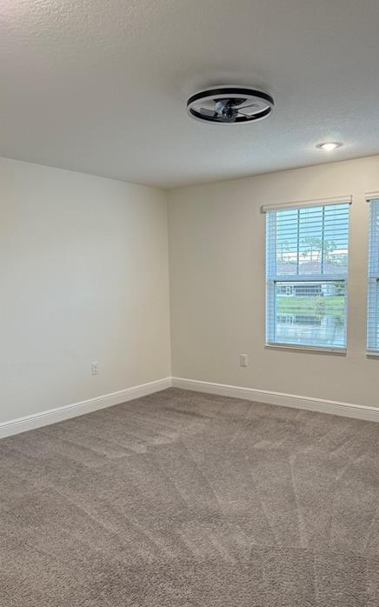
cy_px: 321
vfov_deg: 66.4
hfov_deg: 44.4
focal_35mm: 28
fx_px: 463
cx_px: 216
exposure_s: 1/60
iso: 200
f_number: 1.78
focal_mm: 6.76
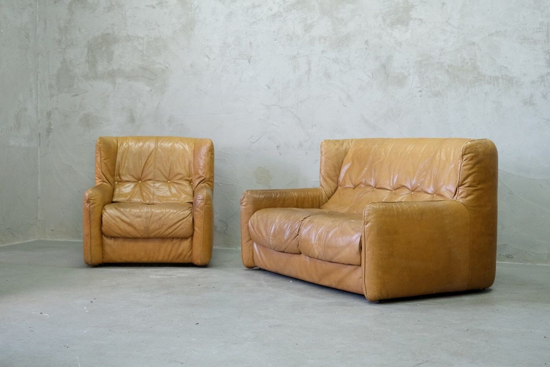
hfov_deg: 38.9
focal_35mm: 51
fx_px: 779
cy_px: 184
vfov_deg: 26.5
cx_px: 275
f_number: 4
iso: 3200
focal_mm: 34.2
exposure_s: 1/52
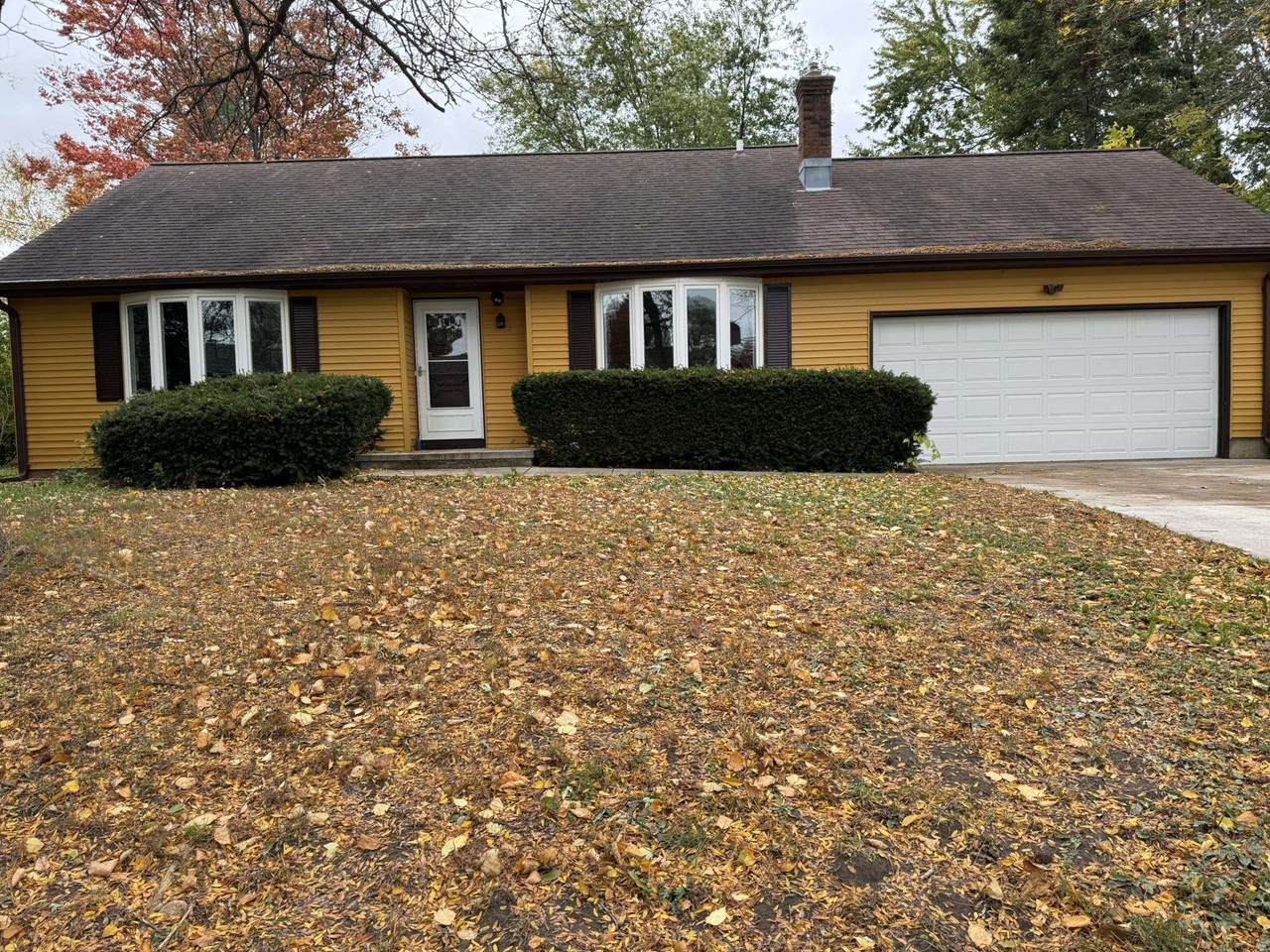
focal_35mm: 24
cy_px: 476
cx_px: 635
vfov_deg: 56.8
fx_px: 881
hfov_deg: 71.6
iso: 80
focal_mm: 6.76
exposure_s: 1/338
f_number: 1.78
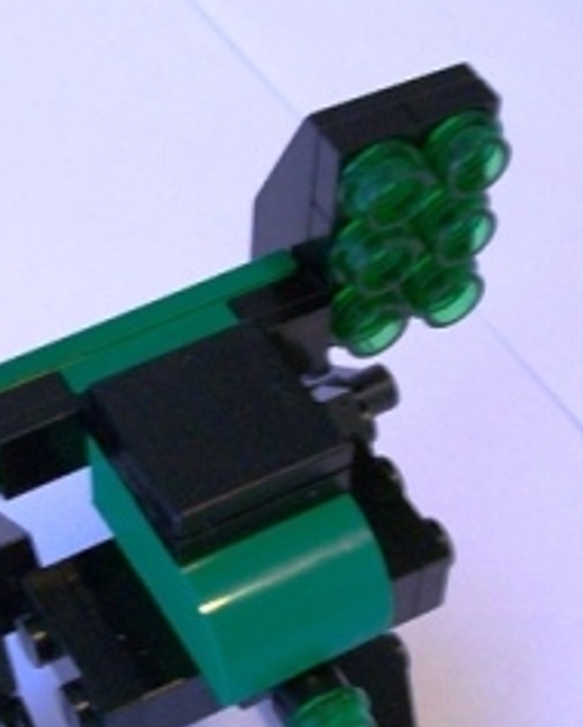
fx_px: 1917
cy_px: 512
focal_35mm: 89
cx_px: 190
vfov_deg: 21.4
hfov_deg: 17.2
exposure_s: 1/10
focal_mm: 6
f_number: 2.7
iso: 160
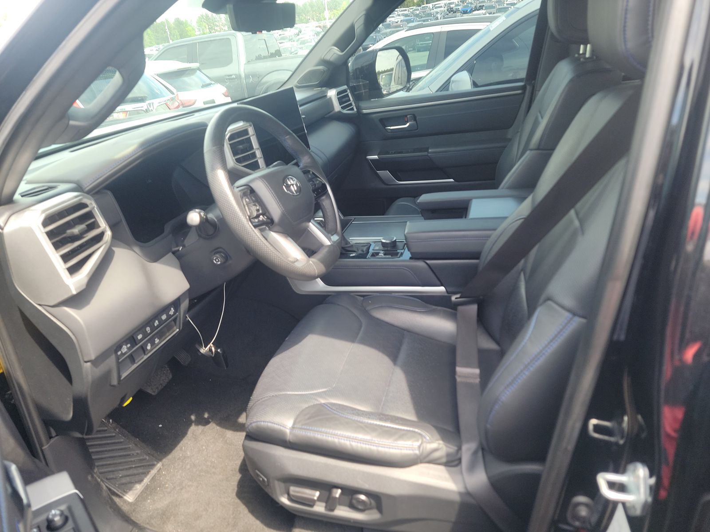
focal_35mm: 24
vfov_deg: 56.8
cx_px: 355
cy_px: 266
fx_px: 492
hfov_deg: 71.6
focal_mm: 6.7
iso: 53
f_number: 1.8
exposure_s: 1/59
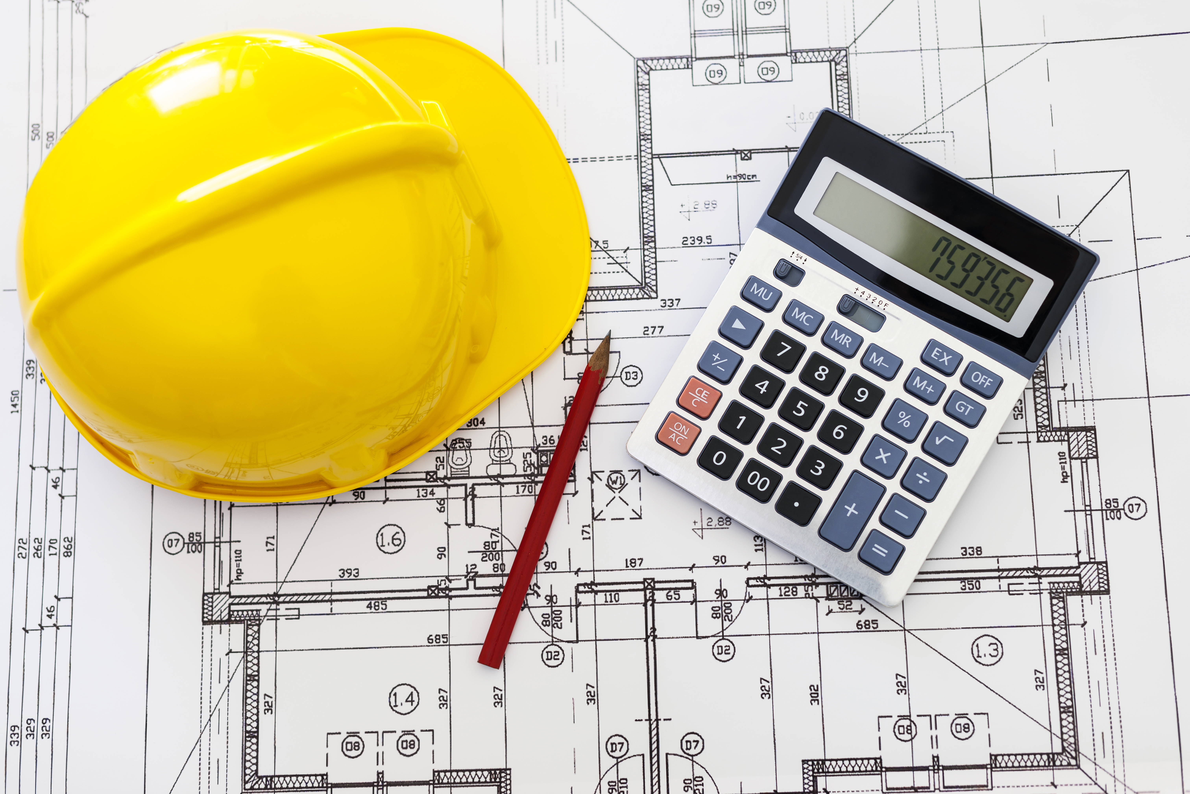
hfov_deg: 39.6
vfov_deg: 27.0
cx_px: 595
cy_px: 397
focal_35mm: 50
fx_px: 1653
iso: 100
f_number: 3.2
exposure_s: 1/200
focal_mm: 50
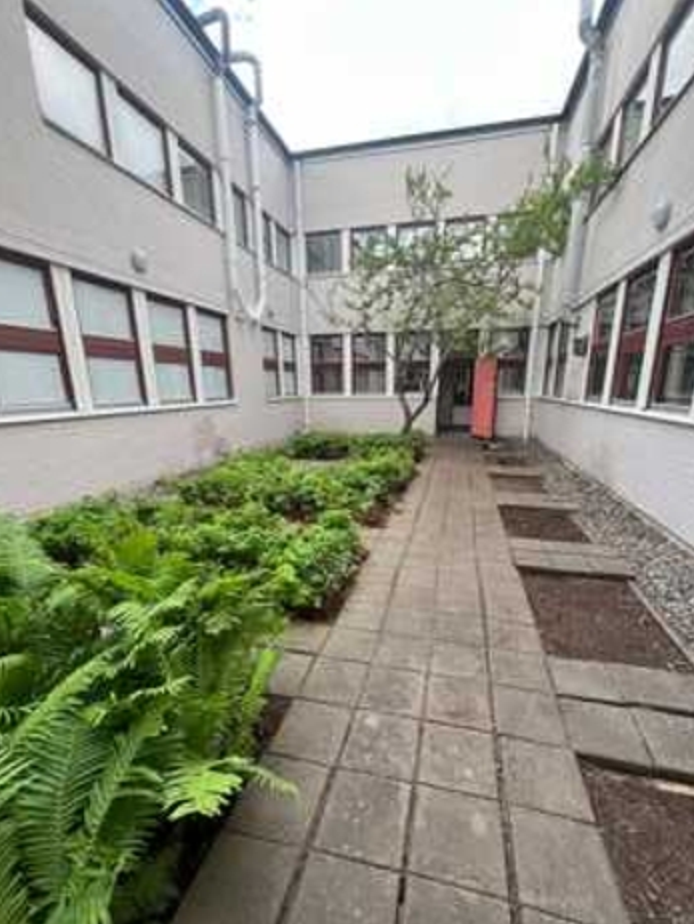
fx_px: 374
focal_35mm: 14
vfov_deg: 101.9
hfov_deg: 85.7
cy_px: 494
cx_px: 360
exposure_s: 1/156
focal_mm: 1.57
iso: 32
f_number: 1.8
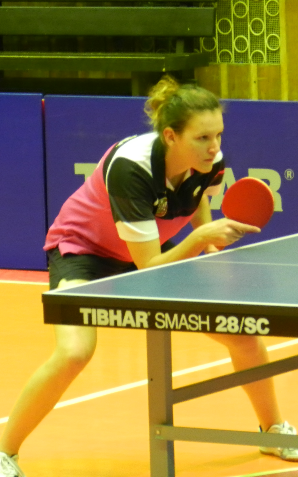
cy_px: 239
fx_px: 4405
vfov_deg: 6.2
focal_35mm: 339
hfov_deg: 3.9
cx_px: 208
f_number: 5.1
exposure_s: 1/2.5
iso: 200
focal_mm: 42.4
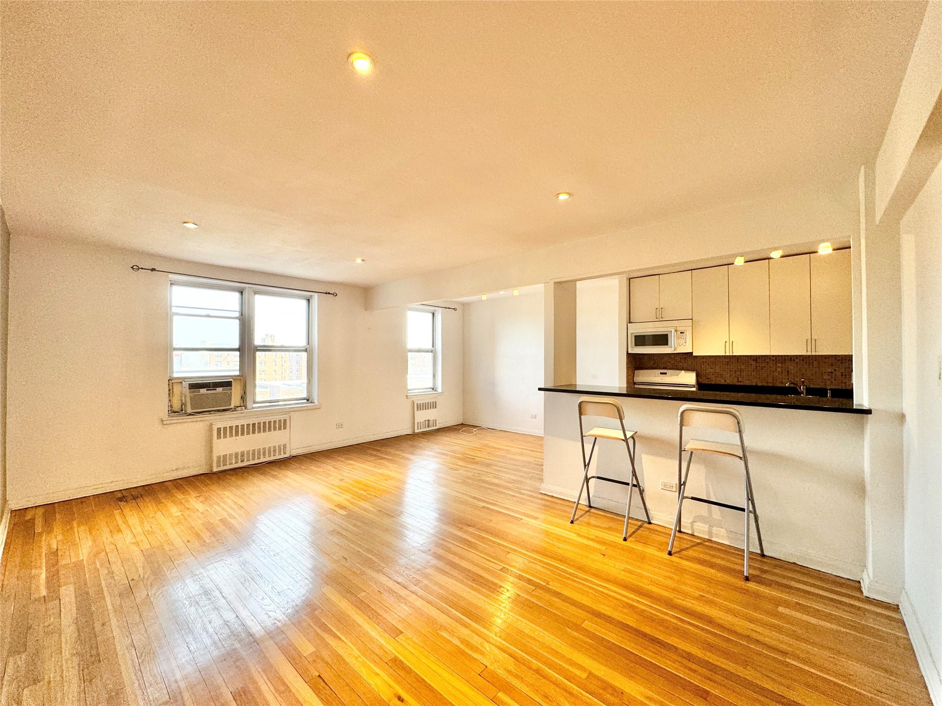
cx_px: 471
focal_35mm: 14
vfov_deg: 85.7
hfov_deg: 102.1
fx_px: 381
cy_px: 353
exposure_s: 1/120
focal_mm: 2.22
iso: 100
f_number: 2.2
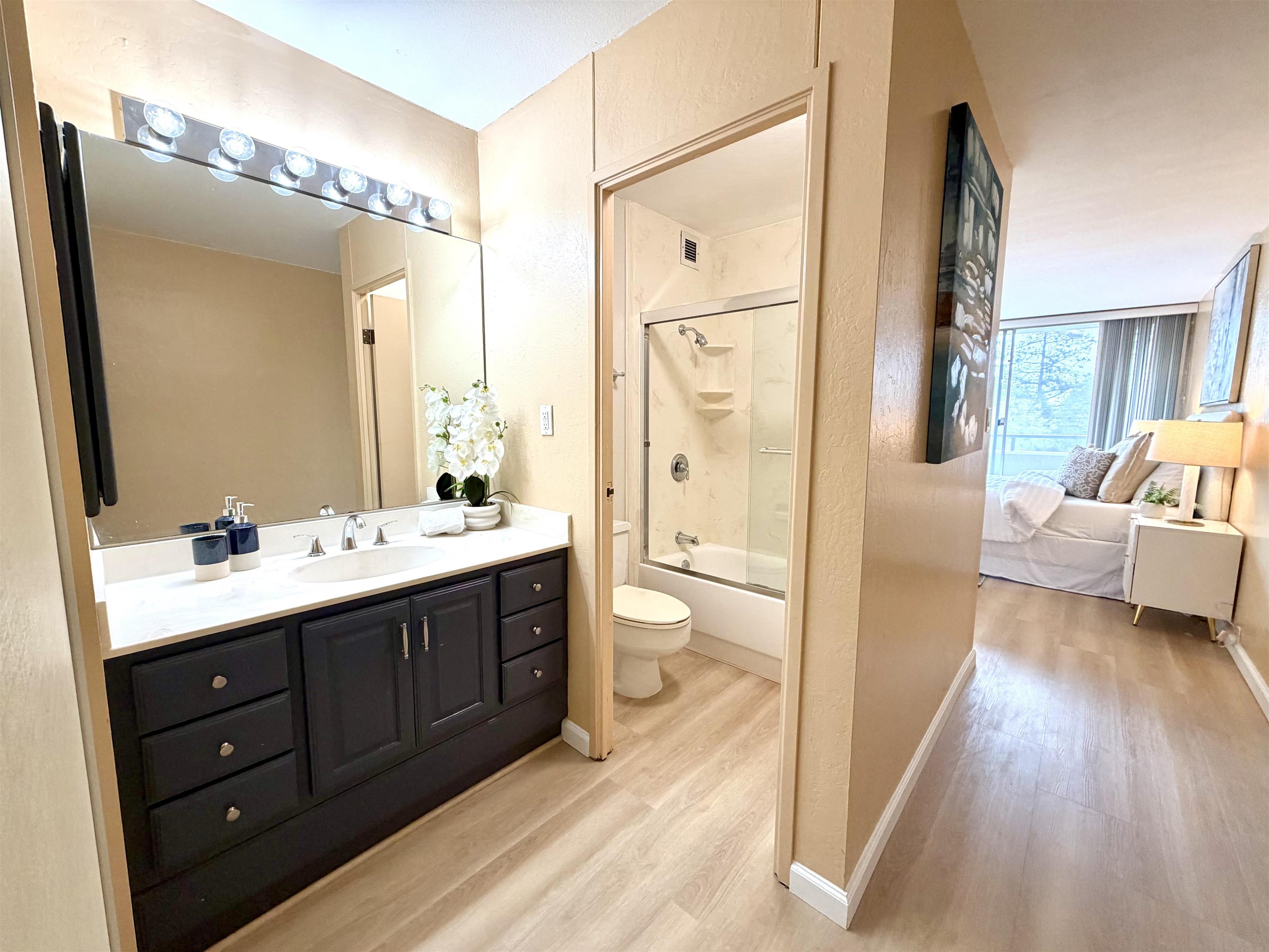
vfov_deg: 85.7
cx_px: 634
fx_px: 513
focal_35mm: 14
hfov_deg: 102.1
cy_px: 476
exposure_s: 1/120
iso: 200
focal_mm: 2.22
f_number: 2.2
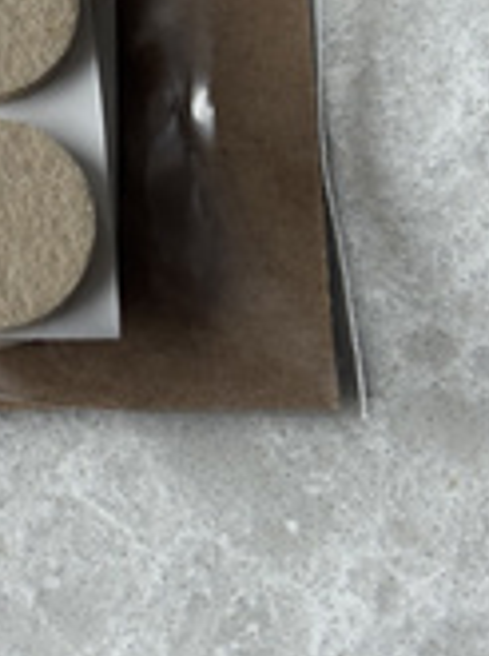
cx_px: -125
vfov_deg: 13.5
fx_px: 2685
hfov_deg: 10.2
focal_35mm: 142
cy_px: -179
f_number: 1.6
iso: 40
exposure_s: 1/121
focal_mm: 5.96
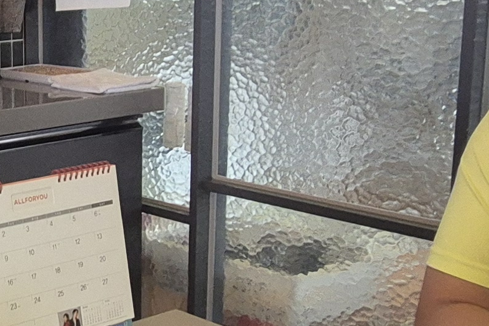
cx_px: -93
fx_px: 924
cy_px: 153
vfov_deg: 20.0
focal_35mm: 68
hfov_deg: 26.5
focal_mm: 2.2
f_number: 2.2
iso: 400
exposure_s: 1/60
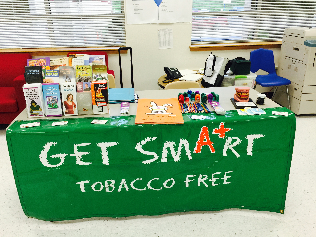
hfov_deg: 61.7
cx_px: 158
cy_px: 118
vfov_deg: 48.2
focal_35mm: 29
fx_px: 265
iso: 40
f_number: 2.2
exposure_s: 1/30
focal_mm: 4.15
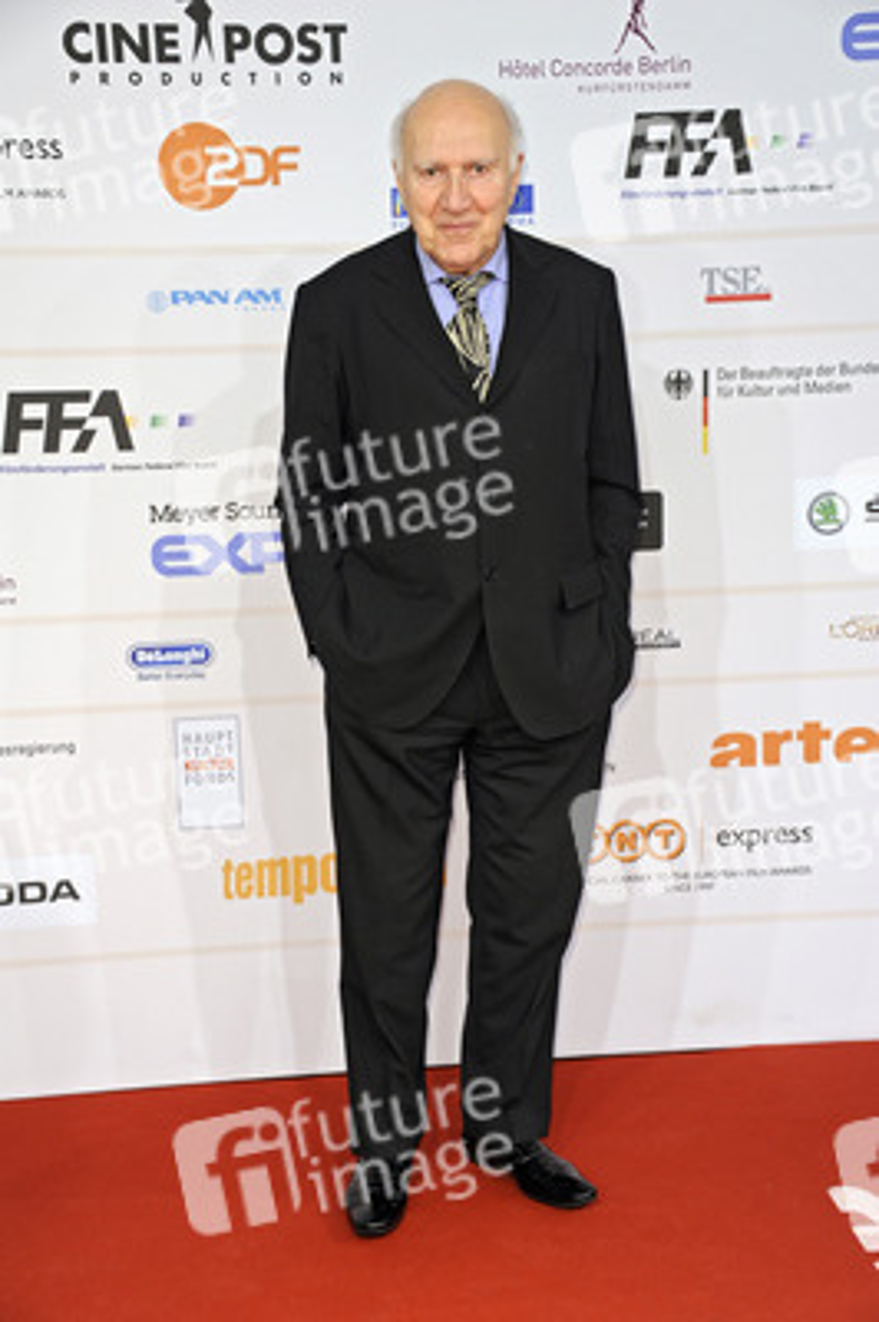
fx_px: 2275
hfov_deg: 21.9
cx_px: 440
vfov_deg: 32.4
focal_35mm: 62
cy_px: 661
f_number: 5.6
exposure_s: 1/160
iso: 1000
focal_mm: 62
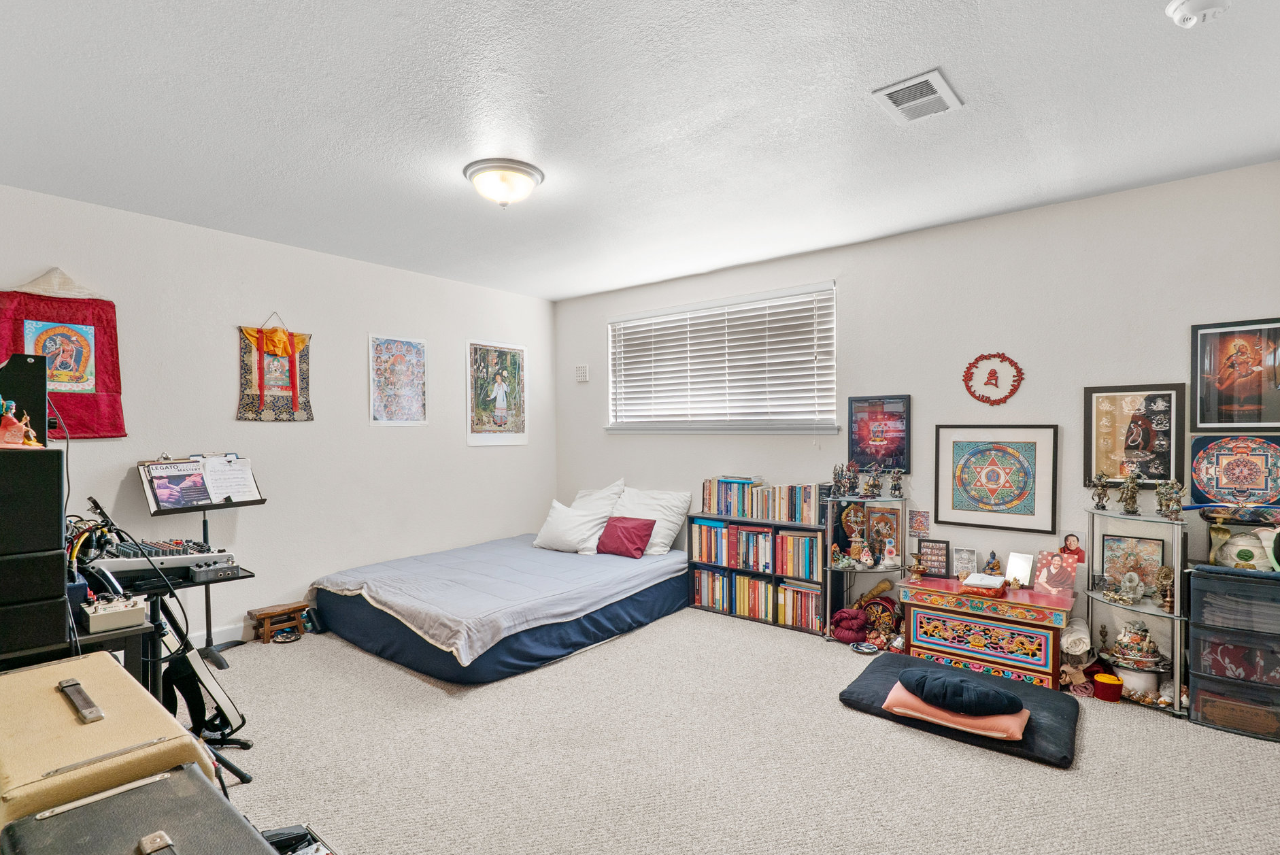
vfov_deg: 70.5
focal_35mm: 17
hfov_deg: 93.1
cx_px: 603
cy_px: 437
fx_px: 605
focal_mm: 16
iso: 400
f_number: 9
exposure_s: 1/2
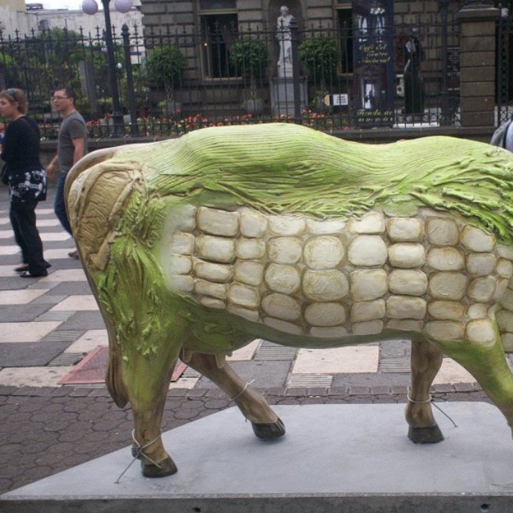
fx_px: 838
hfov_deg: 33.7
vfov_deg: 34.0
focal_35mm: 50
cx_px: 352
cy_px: 259
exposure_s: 1/81.9
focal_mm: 6
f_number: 4.5
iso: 100
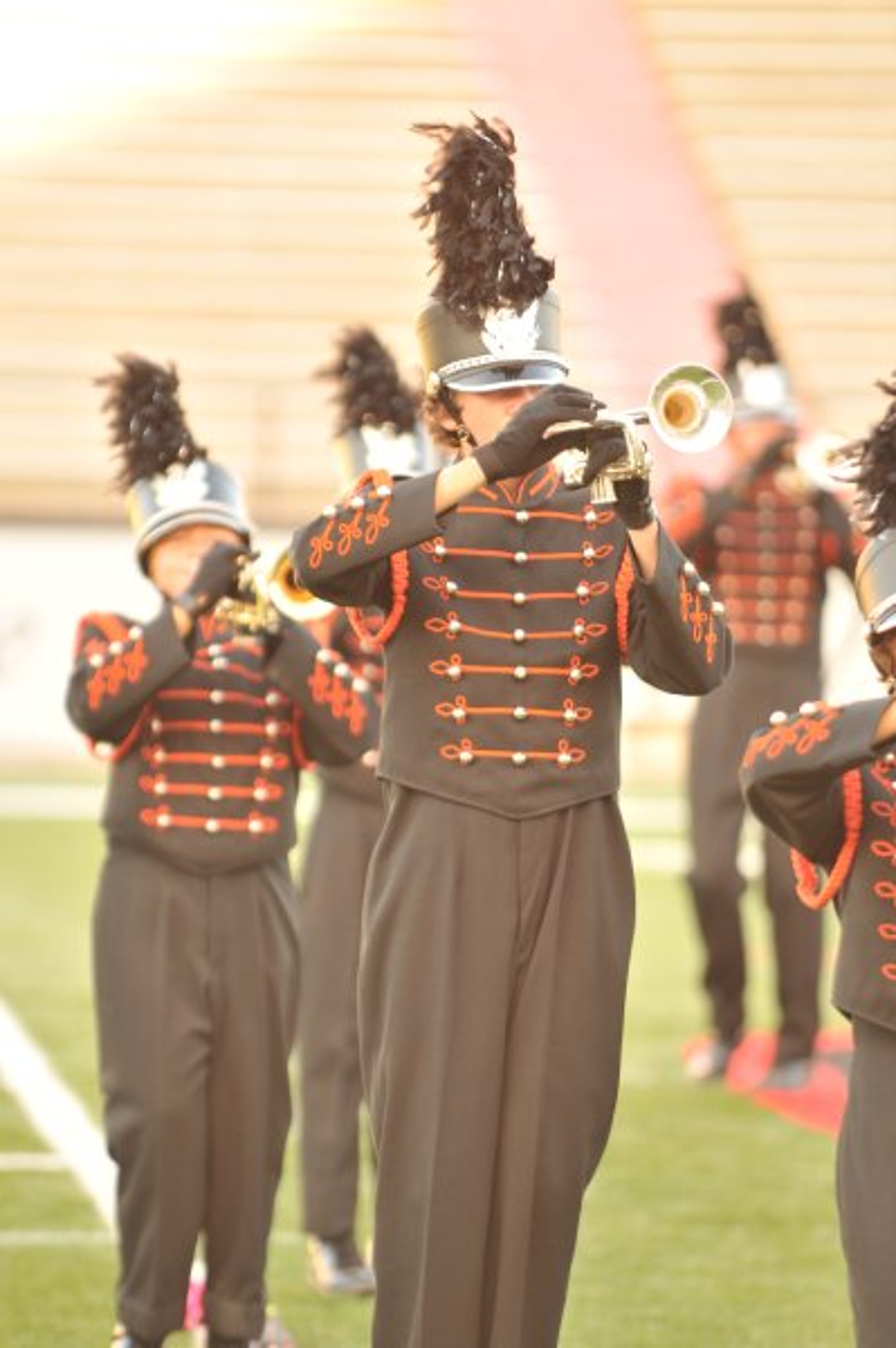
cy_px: 674
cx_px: 448
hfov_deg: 4.6
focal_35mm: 300
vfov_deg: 6.9
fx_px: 11219
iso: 200
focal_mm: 200
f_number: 2.8
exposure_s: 1/125
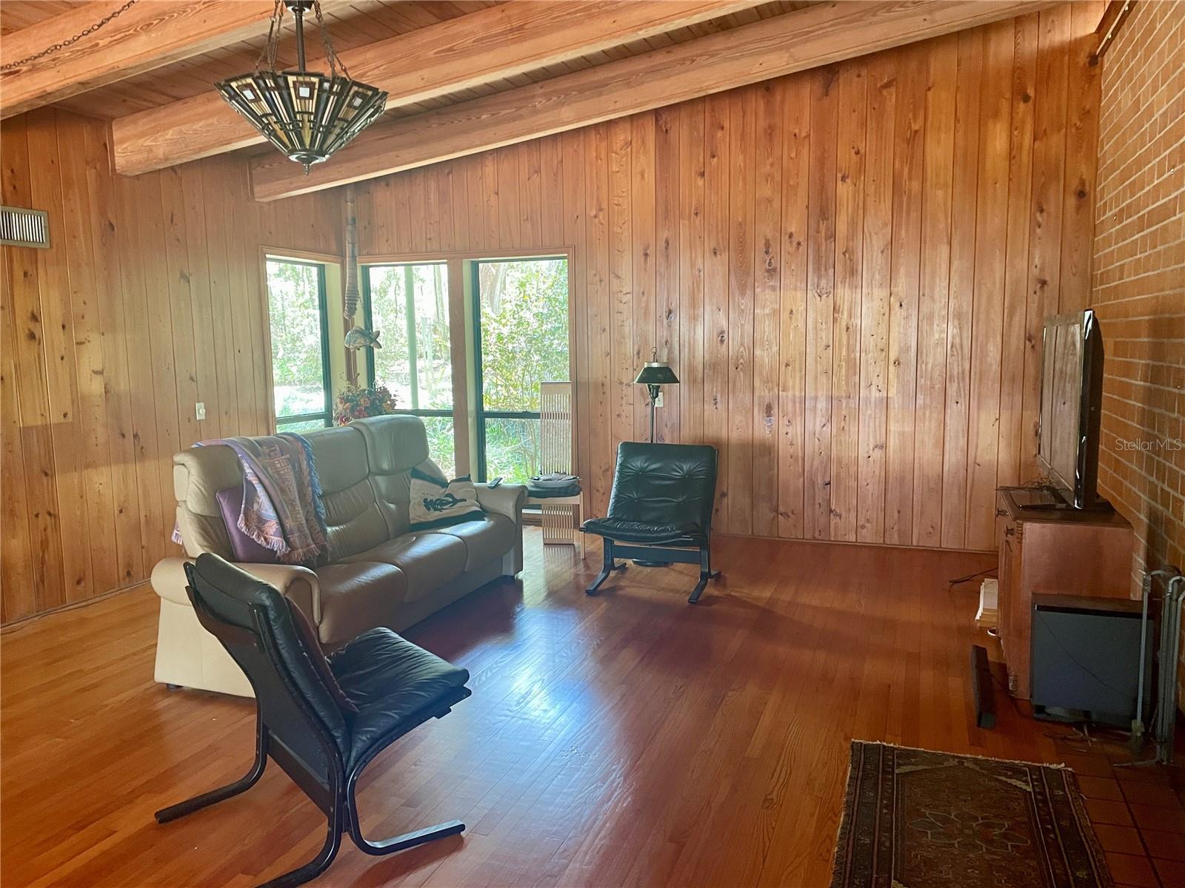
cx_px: 592
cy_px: 444
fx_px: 890
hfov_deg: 67.3
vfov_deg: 53.1
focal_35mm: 26
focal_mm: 4.2
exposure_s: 1/60
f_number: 1.6
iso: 400
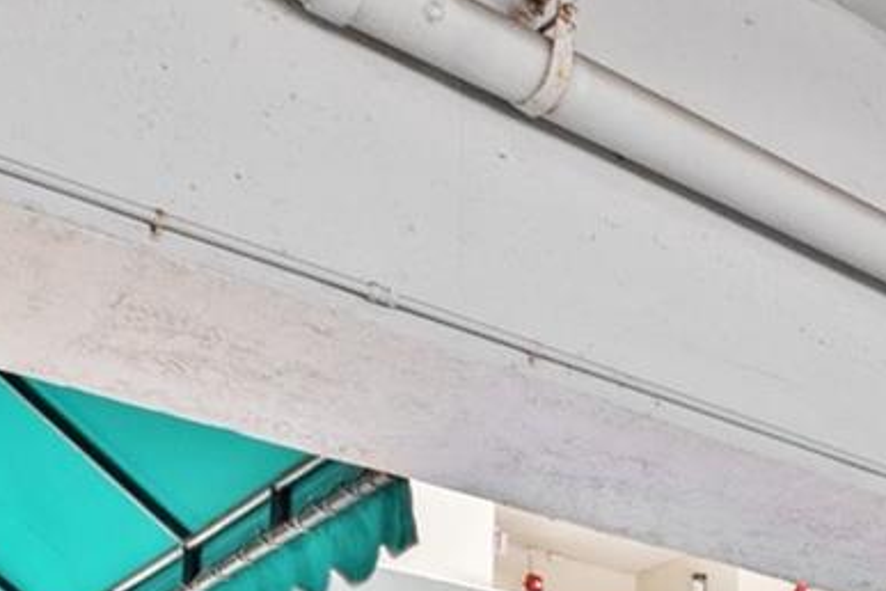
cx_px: 1181
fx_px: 1526
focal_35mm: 62
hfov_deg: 26.8
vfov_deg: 17.6
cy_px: 1067
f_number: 8
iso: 360
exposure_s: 1/15
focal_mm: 10
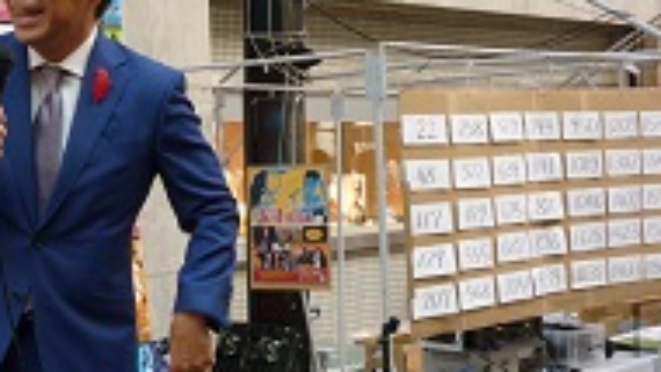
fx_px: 1210
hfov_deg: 29.3
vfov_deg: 17.5
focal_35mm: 69
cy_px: 196
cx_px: 61
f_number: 2.8
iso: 125
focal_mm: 5.5
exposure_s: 1/30
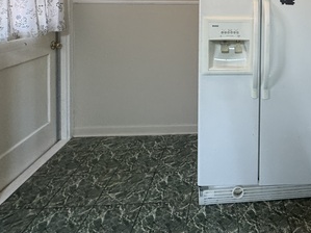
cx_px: 250
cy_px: 2
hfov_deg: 55.6
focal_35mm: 30
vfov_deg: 41.0
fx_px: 269
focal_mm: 2.22
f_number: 2.2
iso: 500
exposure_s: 1/60
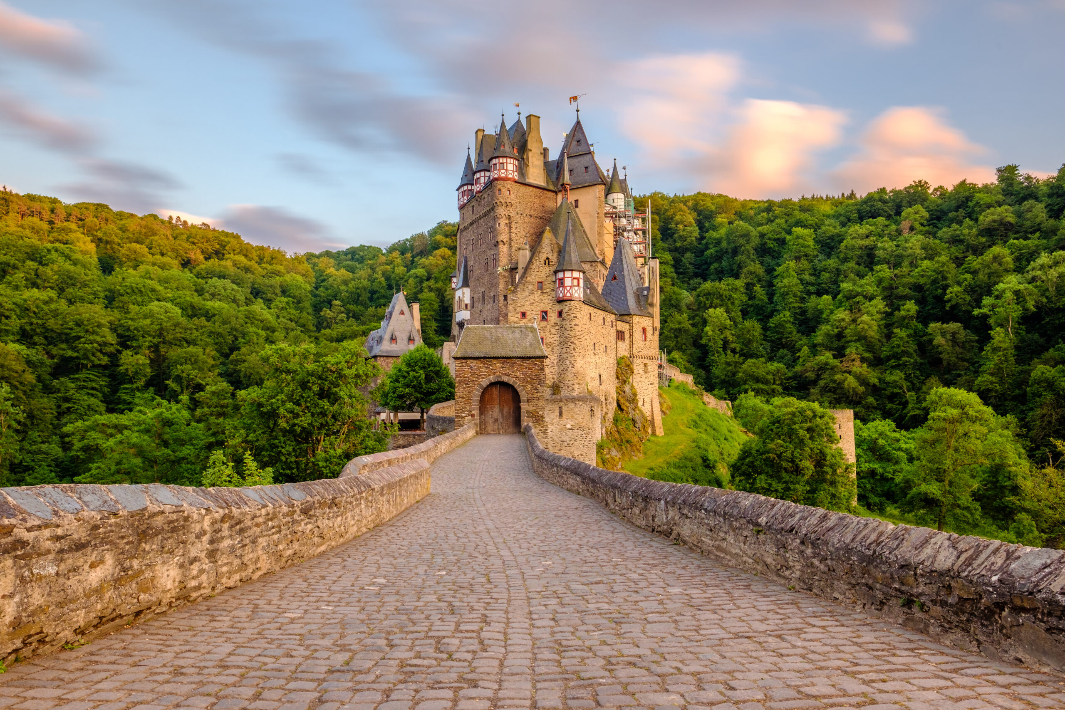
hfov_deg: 73.7
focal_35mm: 24
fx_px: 710
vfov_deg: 53.1
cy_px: 355
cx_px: 532
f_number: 7.1
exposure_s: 28
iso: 200
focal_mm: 16
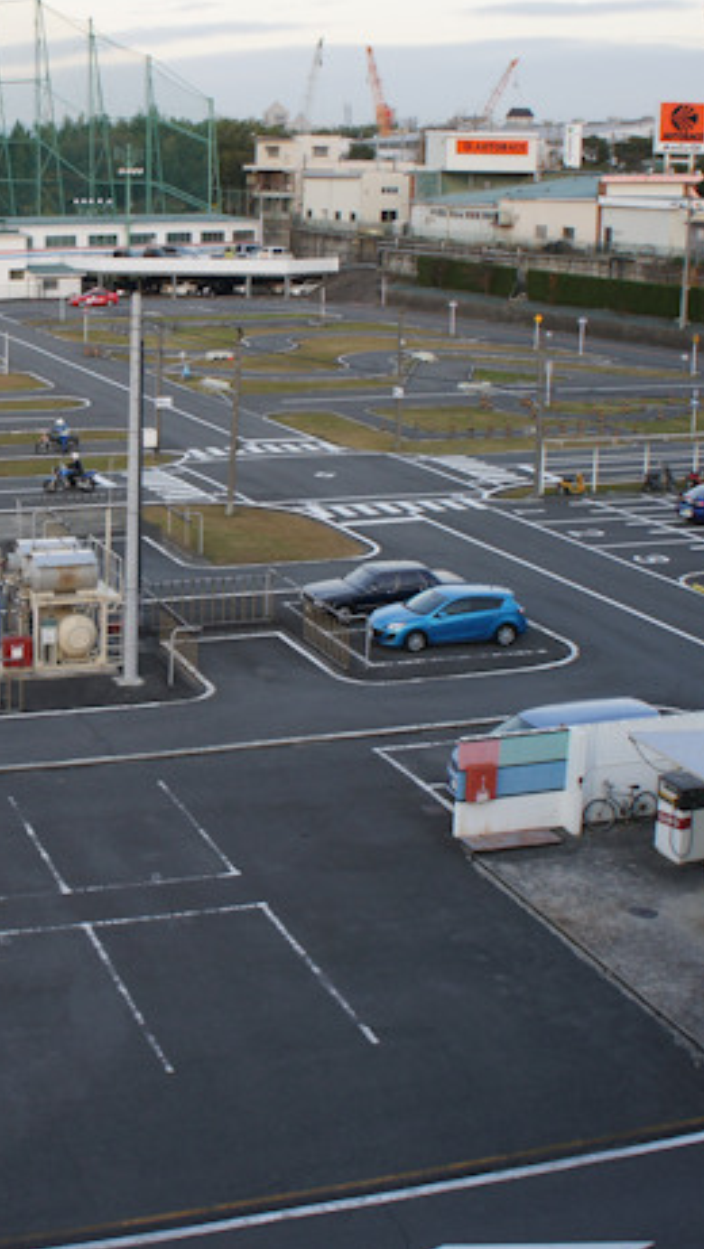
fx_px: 1623
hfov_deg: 23.7
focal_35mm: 49
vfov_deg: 42.0
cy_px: 534
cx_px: 51
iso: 200
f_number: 5.6
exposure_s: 1/80
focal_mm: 18
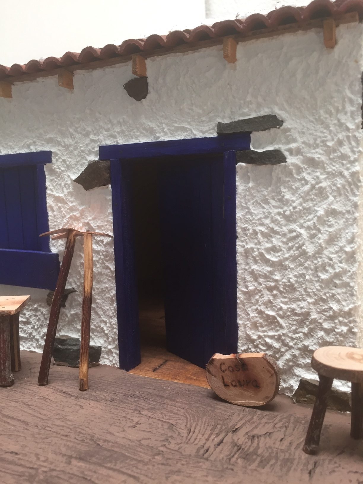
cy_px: 242
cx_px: 182
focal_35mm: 29
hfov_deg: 48.2
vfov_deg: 61.7
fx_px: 405
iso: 50
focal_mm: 4.15
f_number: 2.2
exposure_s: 1/33
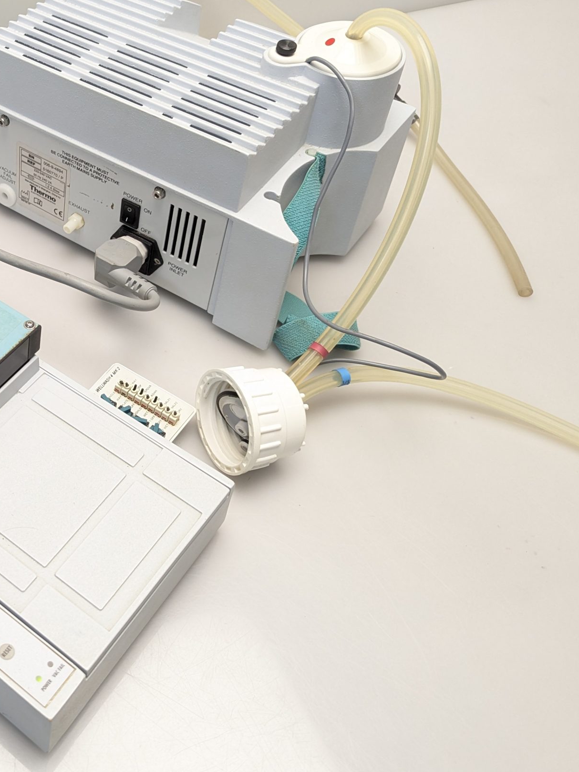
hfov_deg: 34.2
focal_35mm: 38
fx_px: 848
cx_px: -6
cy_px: 327
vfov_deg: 48.8
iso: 172
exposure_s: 1/100
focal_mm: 6.81
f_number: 1.85
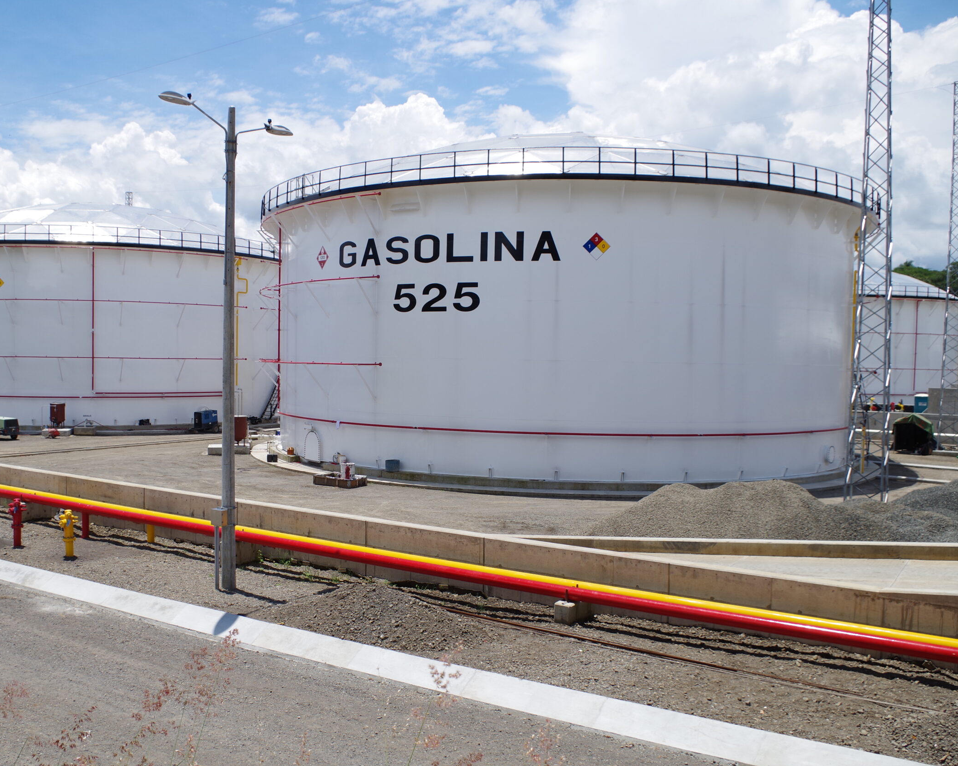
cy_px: 386
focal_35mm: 31
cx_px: 420
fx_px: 879
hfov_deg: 57.0
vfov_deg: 47.1
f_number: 7.1
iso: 100
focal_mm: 18
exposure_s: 1/400
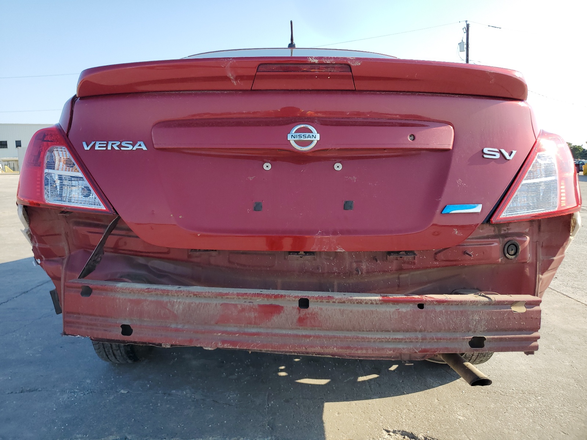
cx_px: 294
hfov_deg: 67.3
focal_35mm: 26
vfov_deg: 53.1
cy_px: 220
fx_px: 441
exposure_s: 1/1250
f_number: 1.5
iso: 50
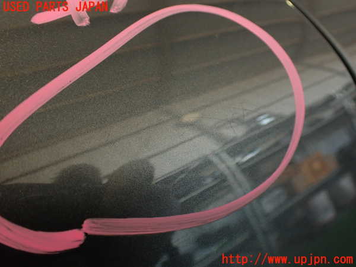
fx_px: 329
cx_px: 178
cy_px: 134
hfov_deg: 56.8
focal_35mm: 32
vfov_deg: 44.2
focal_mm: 5.79
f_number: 2.4
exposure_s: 1/50
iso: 200
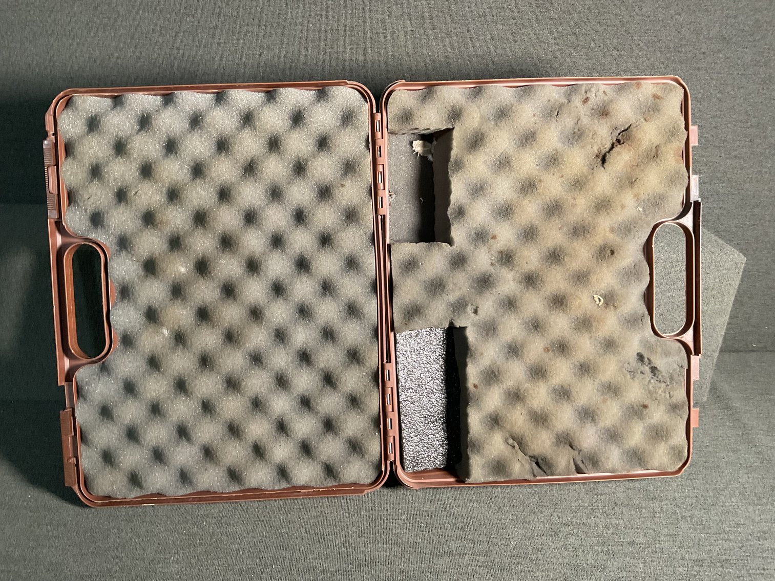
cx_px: 388
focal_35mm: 29
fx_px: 649
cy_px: 290
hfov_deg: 61.7
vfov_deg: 48.2
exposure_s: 1/60
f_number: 1.8
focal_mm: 3
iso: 125
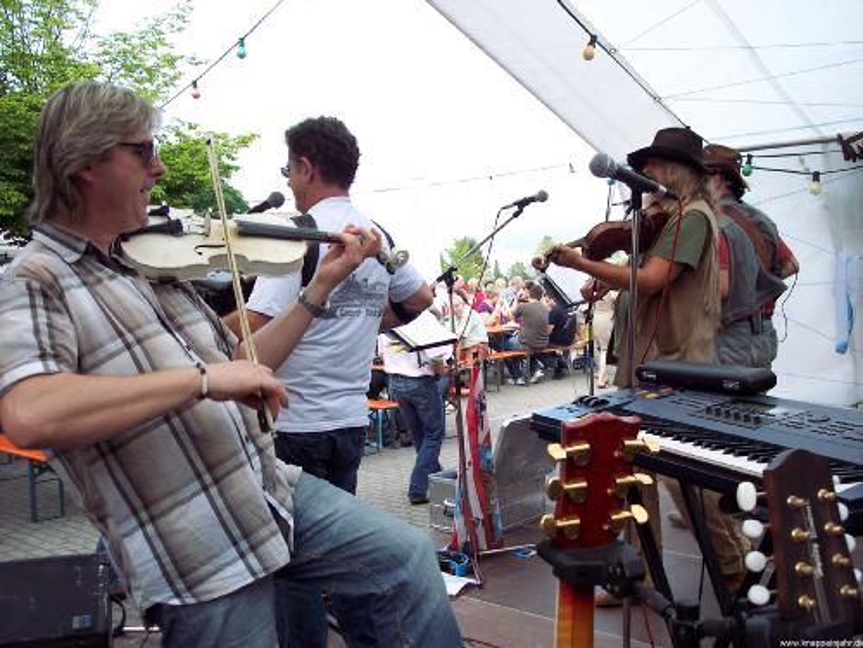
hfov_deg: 47.9
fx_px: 972
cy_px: 324
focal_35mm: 39
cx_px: 432
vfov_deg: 36.8
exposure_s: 1/90
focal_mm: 8
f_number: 3.4
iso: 100
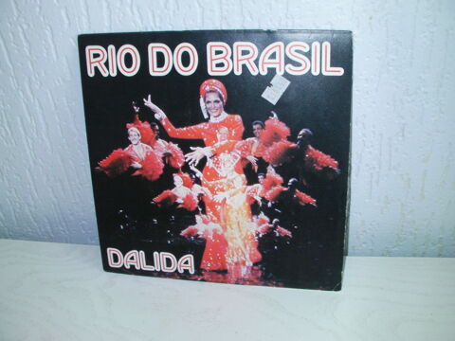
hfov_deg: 49.0
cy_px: 170
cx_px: 228
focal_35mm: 38
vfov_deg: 37.7
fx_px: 499
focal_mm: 6.3
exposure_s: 1/30
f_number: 5.6
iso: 116
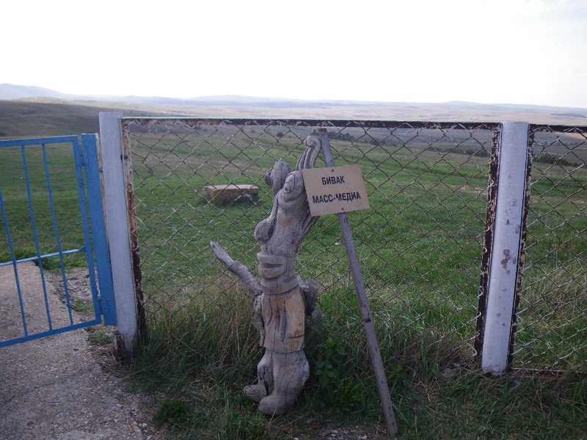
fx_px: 475
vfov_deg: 49.7
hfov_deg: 63.4
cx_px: 294
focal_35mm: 28
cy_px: 220
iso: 50
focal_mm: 5
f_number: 4.2
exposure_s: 1/160
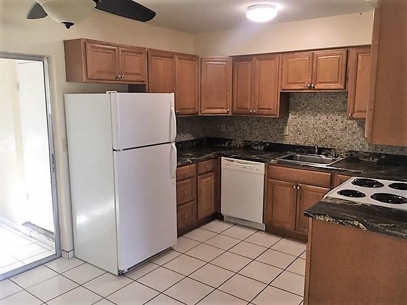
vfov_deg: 48.2
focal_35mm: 29
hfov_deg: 61.7
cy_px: 152
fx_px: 341
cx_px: 204
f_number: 2.2
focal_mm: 4.15
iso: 40
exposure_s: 1/30
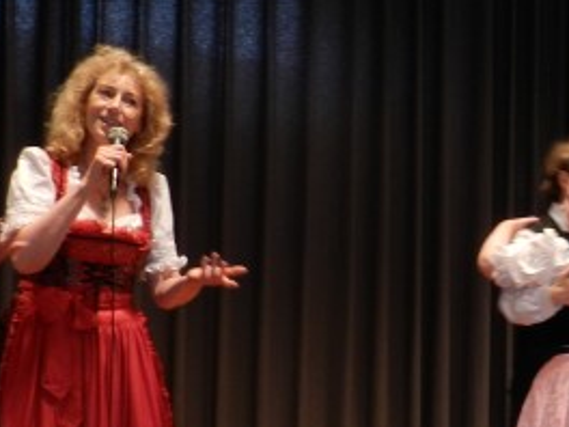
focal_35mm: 115
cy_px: 313
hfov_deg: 16.6
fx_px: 1890
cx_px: 621
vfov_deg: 12.8
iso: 200
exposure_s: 1/30
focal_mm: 6.7
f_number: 4
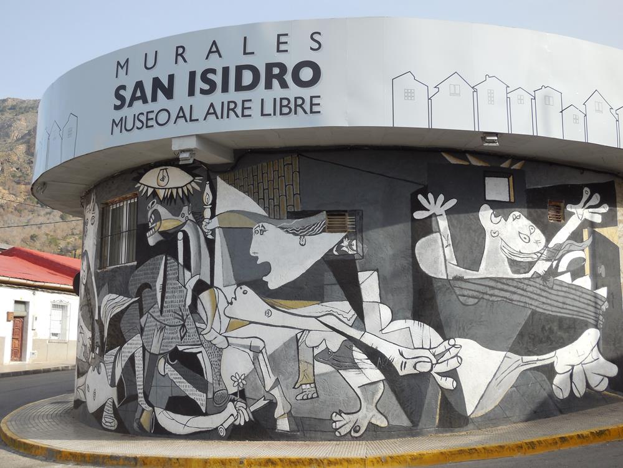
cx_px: 312
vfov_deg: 31.5
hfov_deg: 41.2
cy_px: 234
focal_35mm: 46
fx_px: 828
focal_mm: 8.2
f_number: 3.8
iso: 125
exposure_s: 1/640
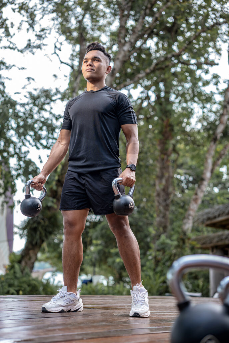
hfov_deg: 27.0
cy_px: 172
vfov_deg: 39.6
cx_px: 114
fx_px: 477
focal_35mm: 50
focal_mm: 50
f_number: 2
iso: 50
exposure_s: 1/320
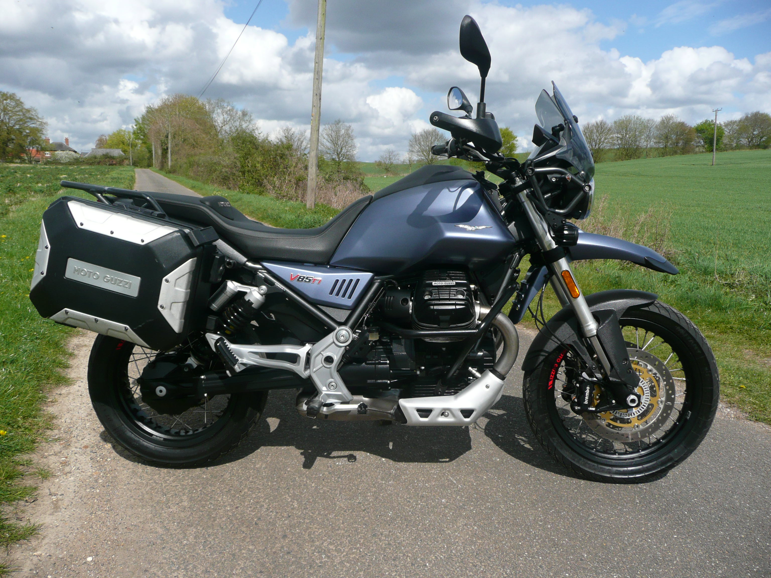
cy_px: 289
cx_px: 386
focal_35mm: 28
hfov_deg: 63.4
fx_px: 624
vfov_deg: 49.7
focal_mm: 4.6
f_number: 3.3
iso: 100
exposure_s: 1/1000
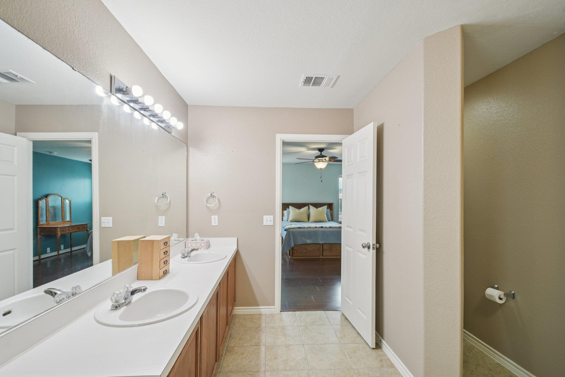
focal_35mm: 15
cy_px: 188
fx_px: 235
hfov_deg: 100.4
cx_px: 282
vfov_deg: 77.3
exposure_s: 1/20
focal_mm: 10
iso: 400
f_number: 8
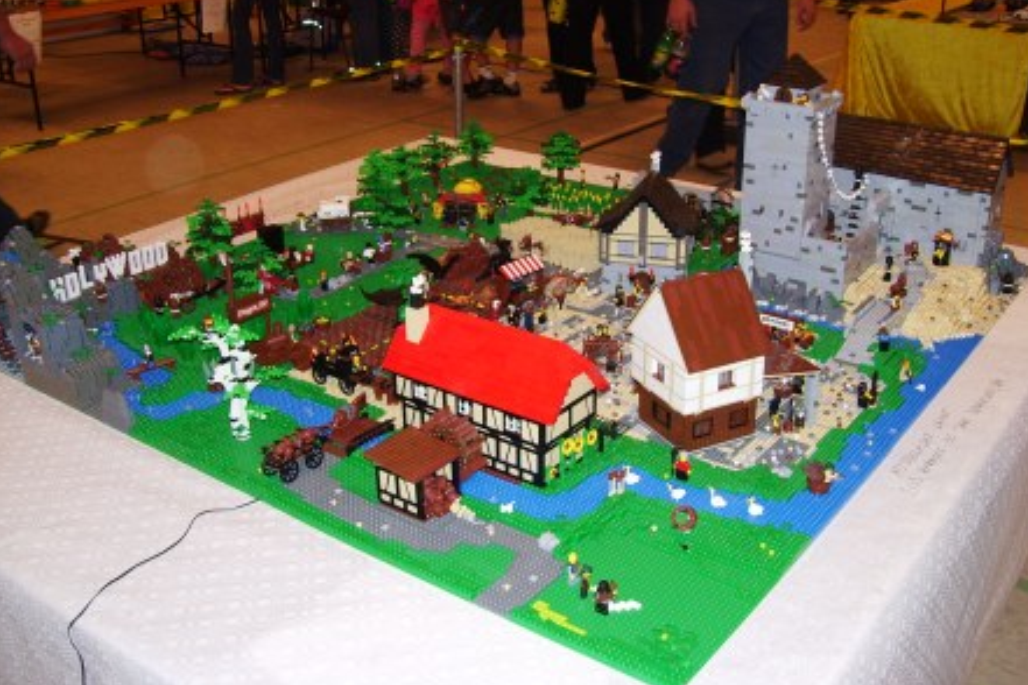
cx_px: 513
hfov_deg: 50.7
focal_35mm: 38
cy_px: 322
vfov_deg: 35.0
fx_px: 1085
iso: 80
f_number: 2.7
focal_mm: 6
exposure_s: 1/60
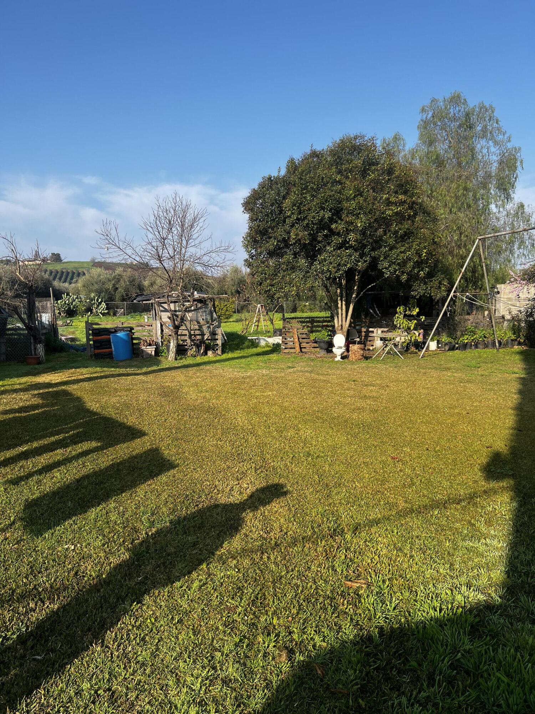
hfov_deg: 53.1
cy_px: 357
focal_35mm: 26
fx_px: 536
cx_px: 268
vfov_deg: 67.3
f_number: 1.5
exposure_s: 1/2404
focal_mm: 5.7
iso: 50
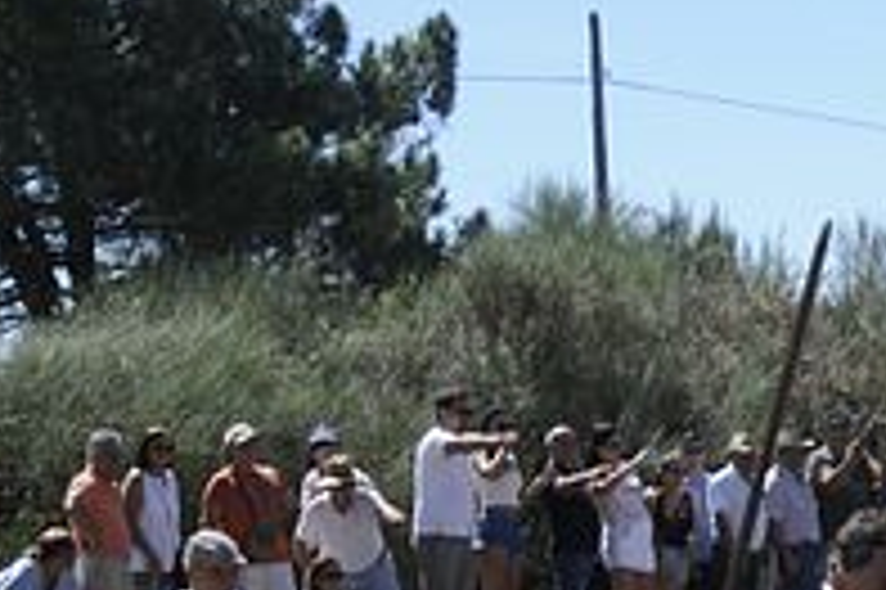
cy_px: 930
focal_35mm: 168
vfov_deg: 8.0
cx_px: 1839
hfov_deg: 11.0
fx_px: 4131
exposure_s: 1/400
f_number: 9
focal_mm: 26
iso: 250
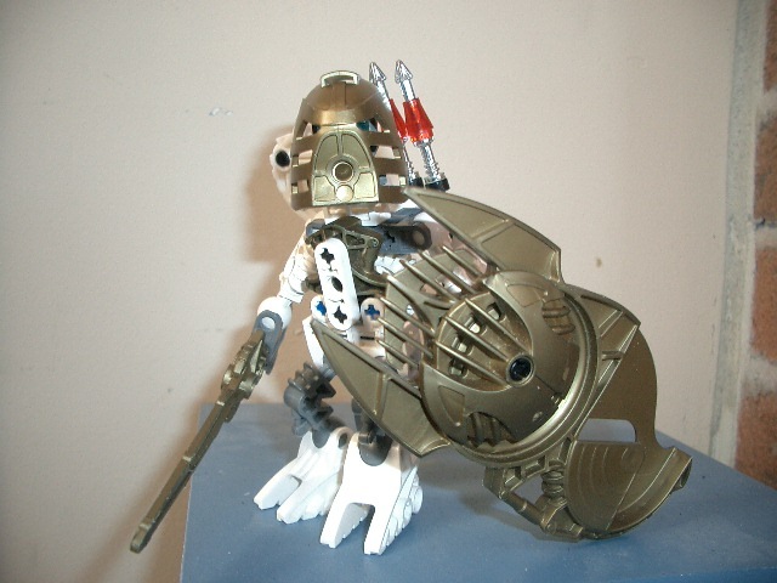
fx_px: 786
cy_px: 292
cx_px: 388
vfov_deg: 40.7
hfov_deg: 52.6
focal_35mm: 35
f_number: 2.6
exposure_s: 1/40
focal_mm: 5.8
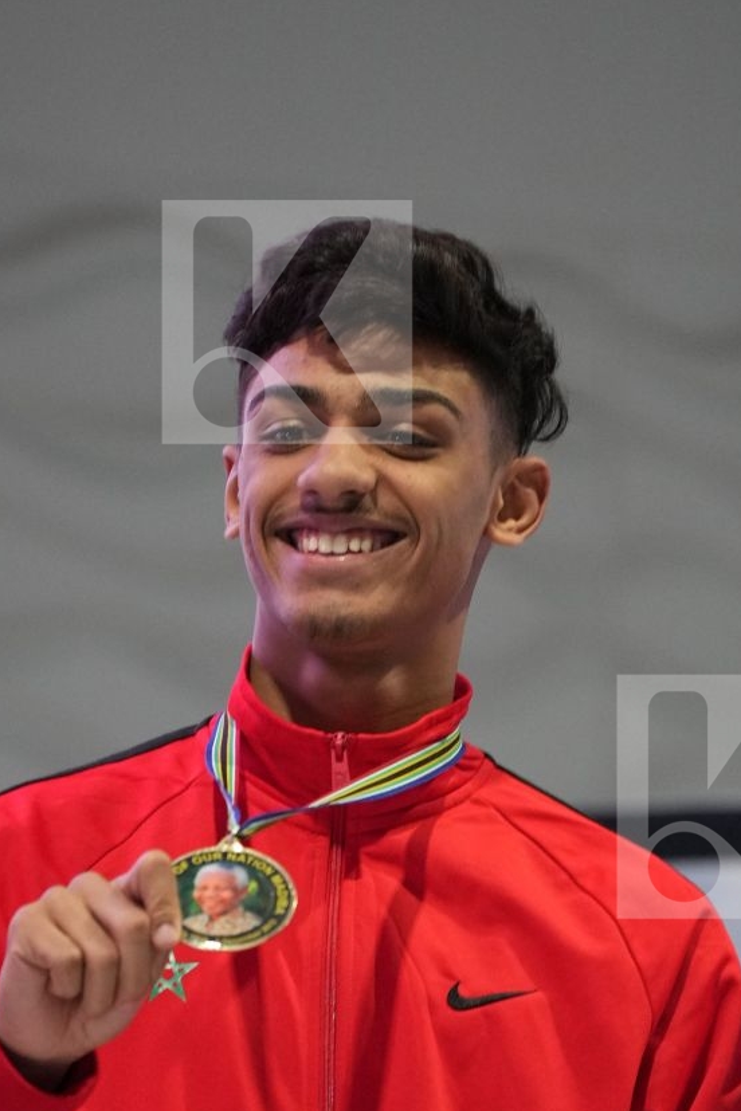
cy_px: 797
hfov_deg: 3.2
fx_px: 13430
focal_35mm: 435
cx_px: 287
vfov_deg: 4.7
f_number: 2.8
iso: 2500
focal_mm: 200
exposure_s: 1/250
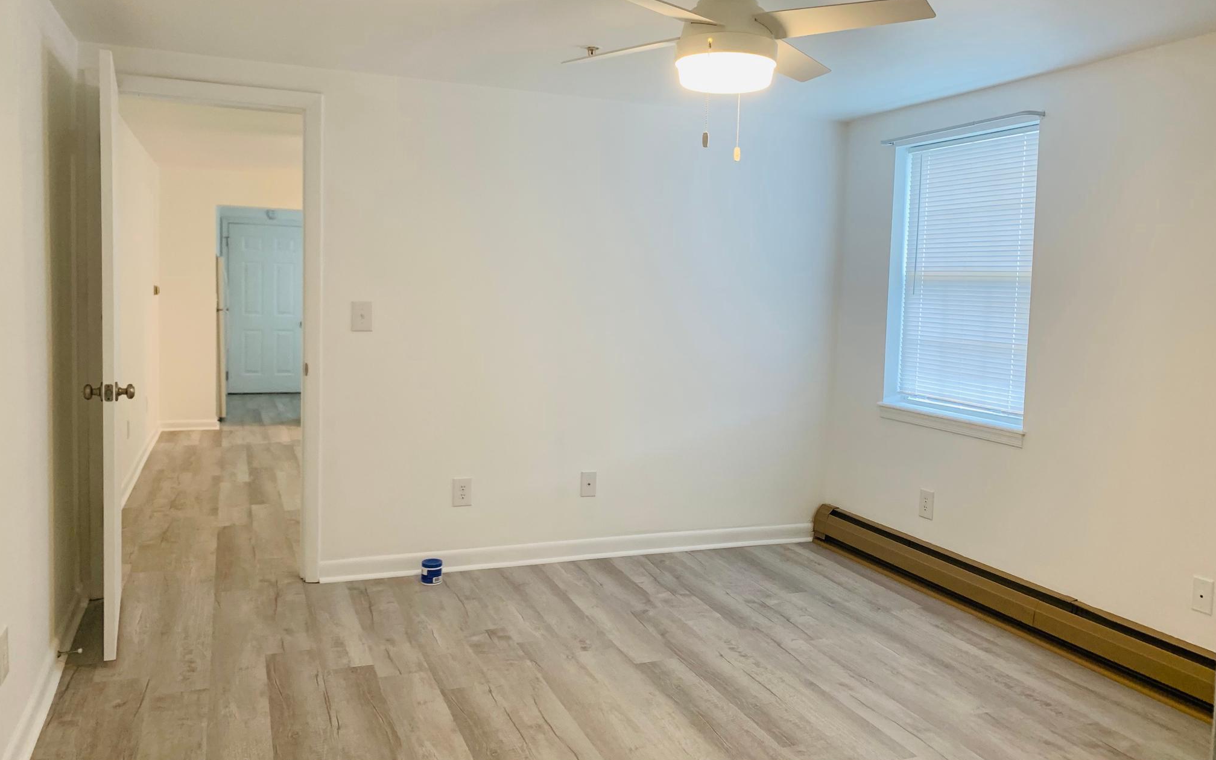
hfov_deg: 66.5
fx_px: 928
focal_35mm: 28
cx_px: 615
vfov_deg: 44.5
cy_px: 363
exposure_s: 1/60
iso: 100
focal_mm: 4.25
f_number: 1.8
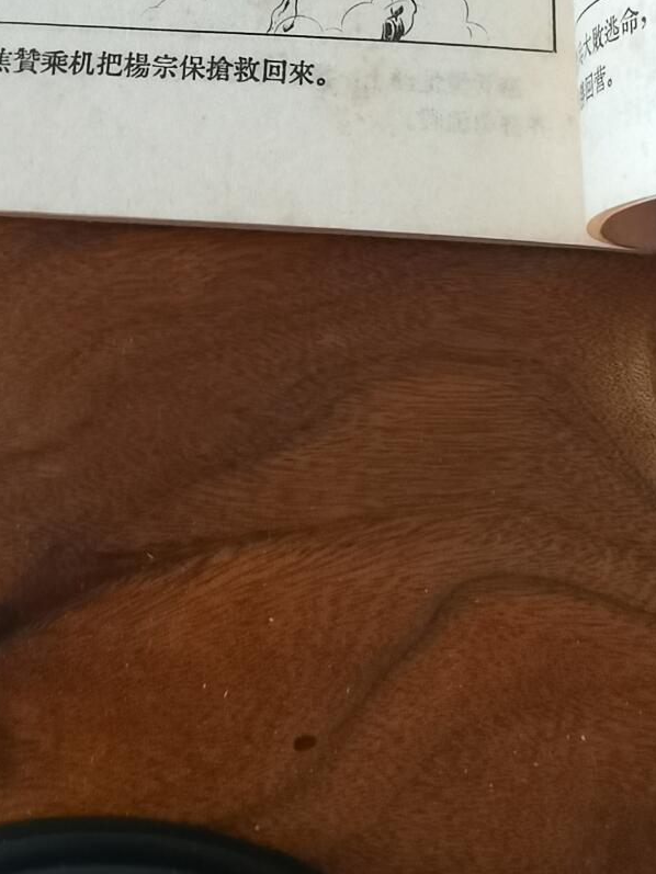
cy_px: -104
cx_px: 559
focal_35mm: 61
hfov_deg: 23.5
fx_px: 1541
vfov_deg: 28.5
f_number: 2.2
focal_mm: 2.26
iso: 160
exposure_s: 1/50
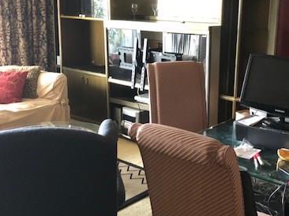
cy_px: 97
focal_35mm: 49
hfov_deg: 38.7
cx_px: 182
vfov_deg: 29.6
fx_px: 409
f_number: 1.8
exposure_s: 1/5
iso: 100
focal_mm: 3.99
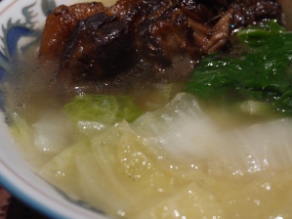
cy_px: 95
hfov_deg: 24.9
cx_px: 200
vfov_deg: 18.9
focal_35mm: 78
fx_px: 658
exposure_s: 1/60
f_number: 5
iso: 800
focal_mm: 26
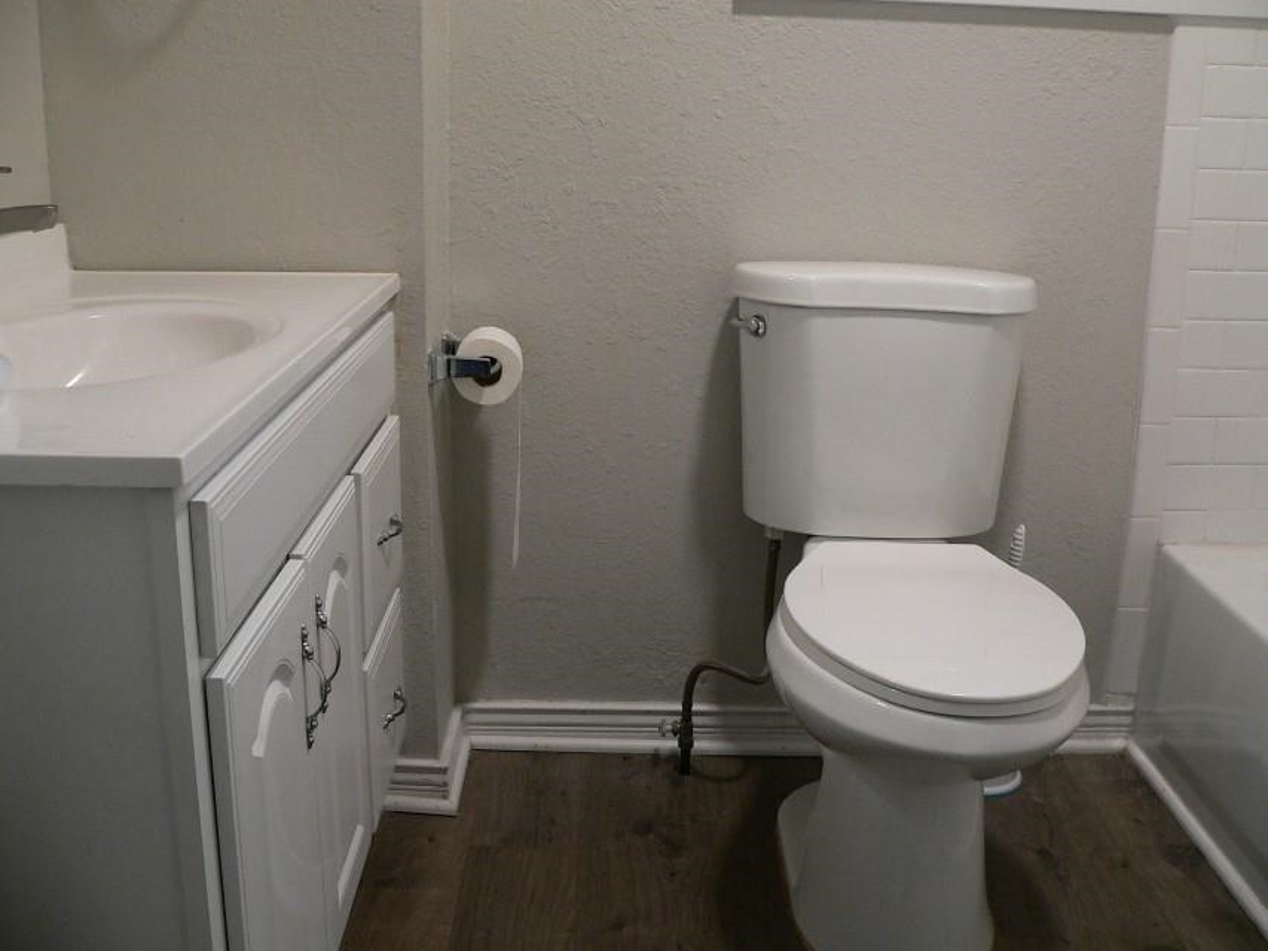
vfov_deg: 39.7
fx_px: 1319
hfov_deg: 51.3
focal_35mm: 36
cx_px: 634
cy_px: 476
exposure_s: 1/50
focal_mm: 6
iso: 200
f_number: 2.8
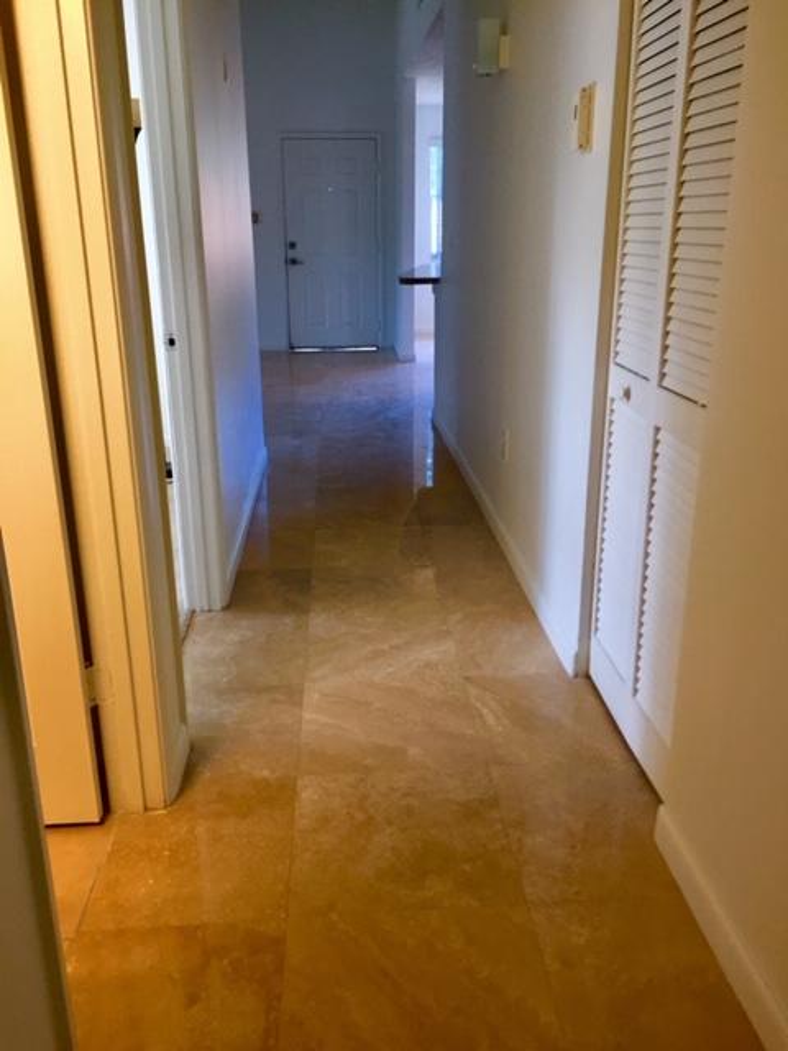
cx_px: 394
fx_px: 880
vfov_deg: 61.7
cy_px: 526
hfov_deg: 48.2
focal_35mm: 29
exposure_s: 1/30
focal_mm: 4.15
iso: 40
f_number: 2.2
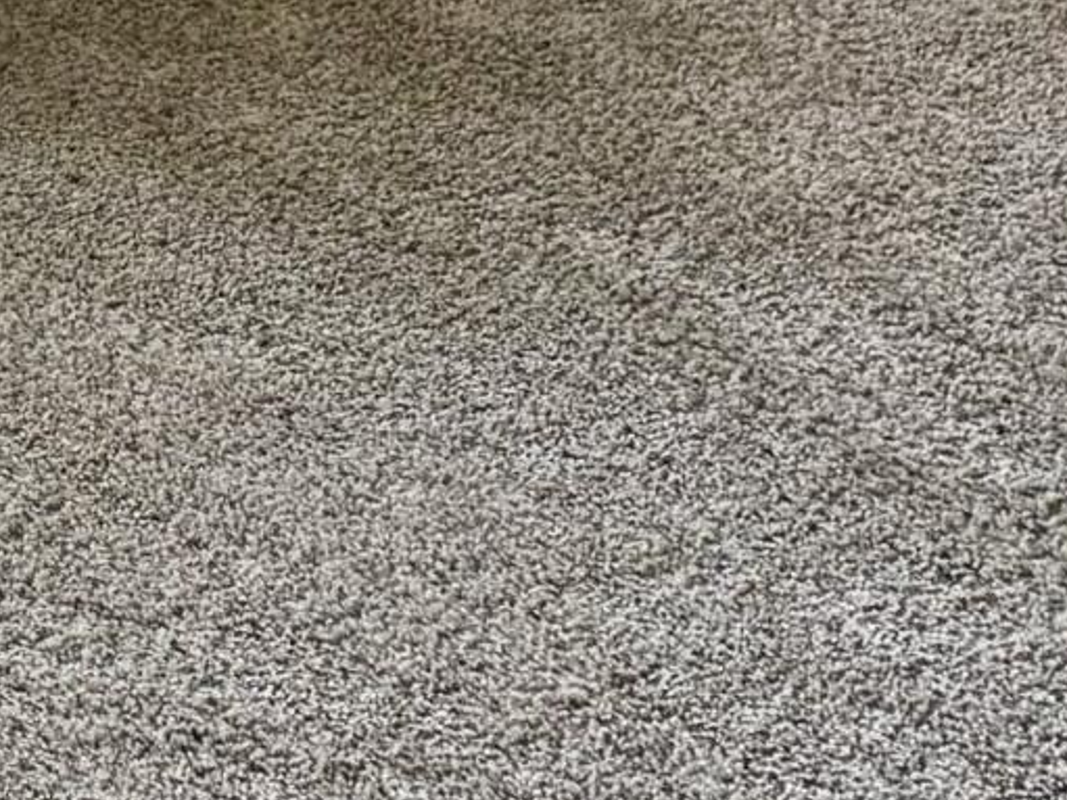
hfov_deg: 12.5
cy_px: -1132
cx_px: -1017
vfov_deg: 9.4
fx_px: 4345
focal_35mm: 141
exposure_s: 1/120
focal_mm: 6.76
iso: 160
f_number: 1.78
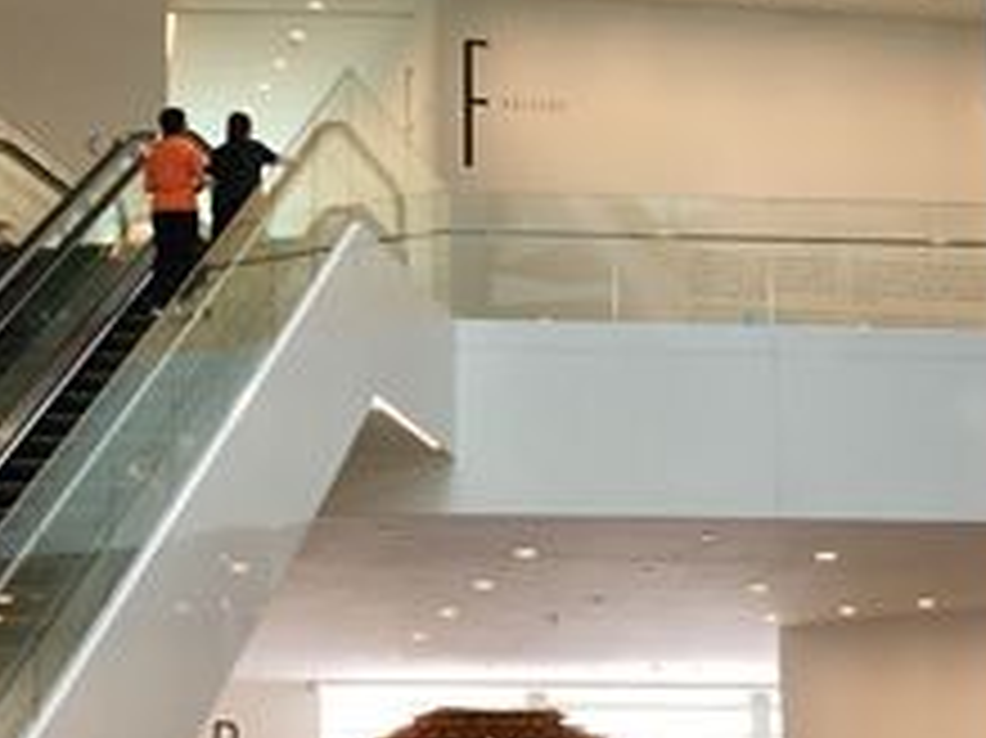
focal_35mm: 106
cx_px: 450
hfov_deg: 18.6
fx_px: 3018
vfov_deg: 13.9
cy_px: 320
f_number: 2.2
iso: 32
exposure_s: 1/60
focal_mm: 4.15
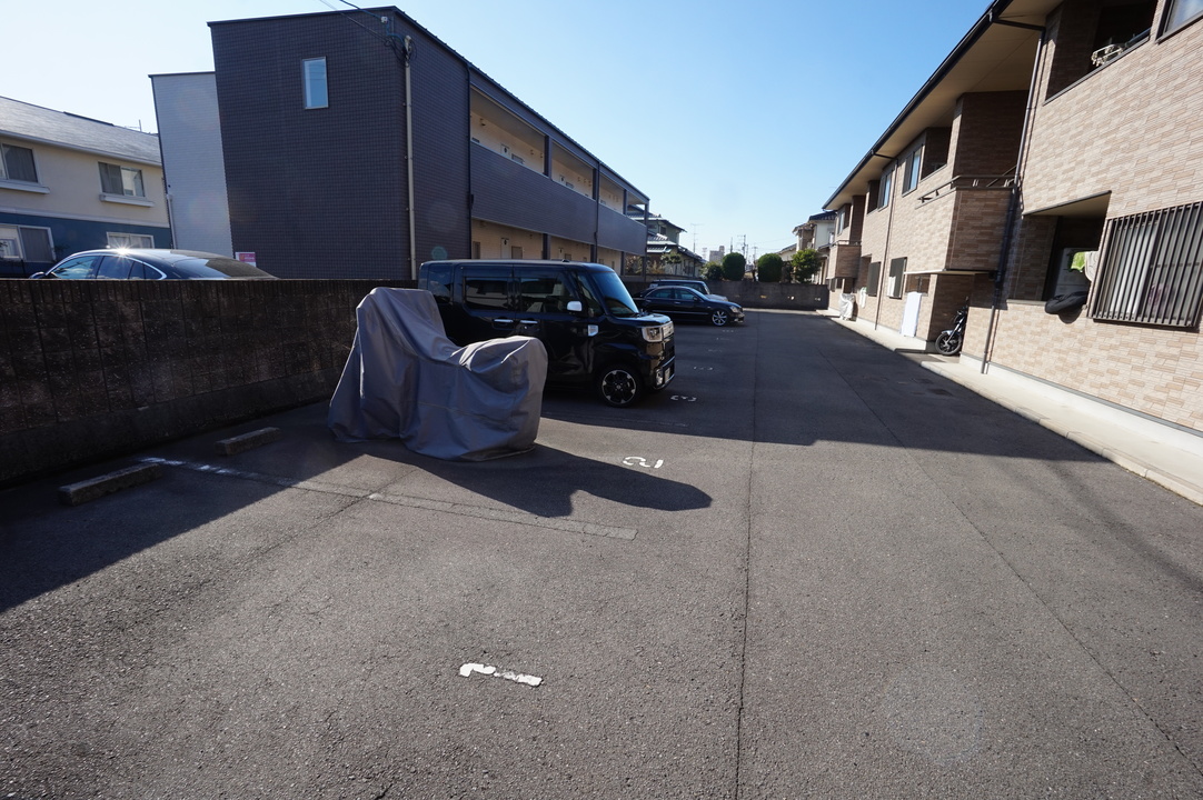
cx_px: 602
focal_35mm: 15
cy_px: 400
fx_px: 501
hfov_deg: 100.4
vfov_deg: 77.3
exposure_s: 1/80
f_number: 13
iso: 100
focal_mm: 10
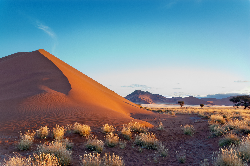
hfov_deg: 67.4
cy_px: 83
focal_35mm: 27
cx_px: 125
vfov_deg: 47.8
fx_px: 187
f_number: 4.5
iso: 200
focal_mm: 18
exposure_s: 1/80
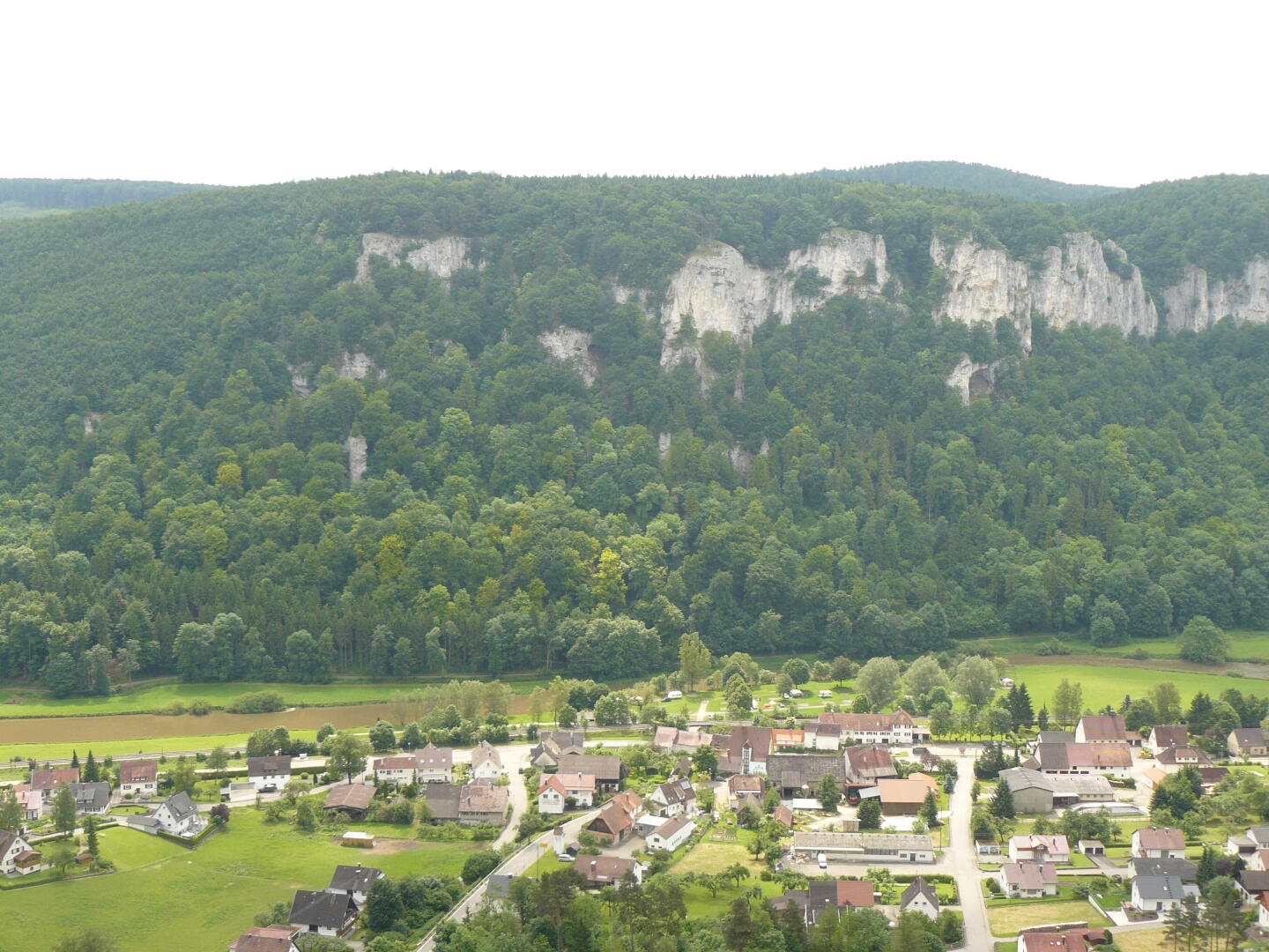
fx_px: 1796
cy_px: 476
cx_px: 634
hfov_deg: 38.9
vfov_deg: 29.7
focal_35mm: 49
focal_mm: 8.2
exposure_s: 1/200
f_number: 4
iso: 100
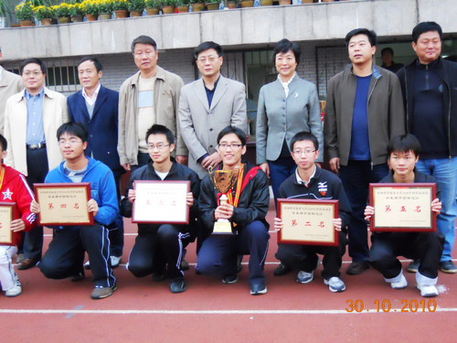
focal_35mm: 54
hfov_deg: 35.5
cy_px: 172
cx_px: 228
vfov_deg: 27.0
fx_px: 713
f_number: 3.7
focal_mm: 9.6
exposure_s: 1/80
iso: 800
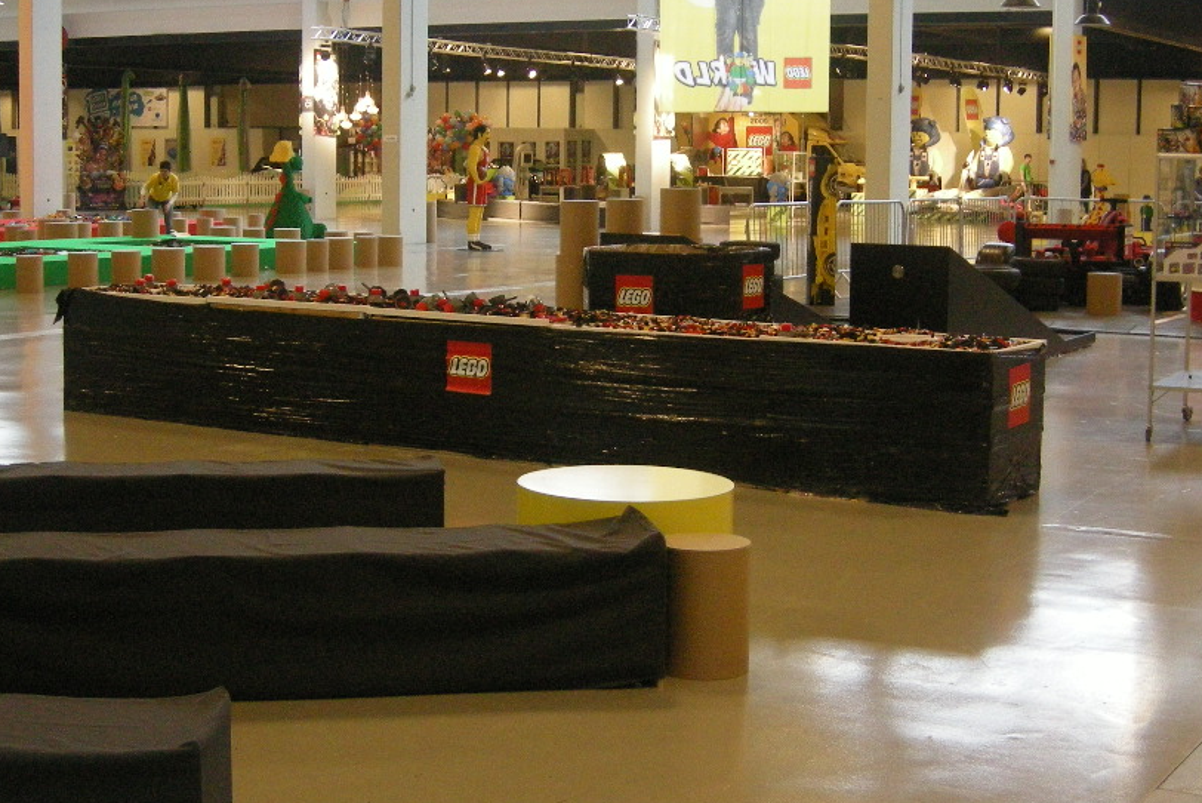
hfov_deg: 33.9
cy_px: 359
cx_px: 625
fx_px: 1971
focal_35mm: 59
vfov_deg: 23.0
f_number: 2.7
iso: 400
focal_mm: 7.5
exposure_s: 1/49.7
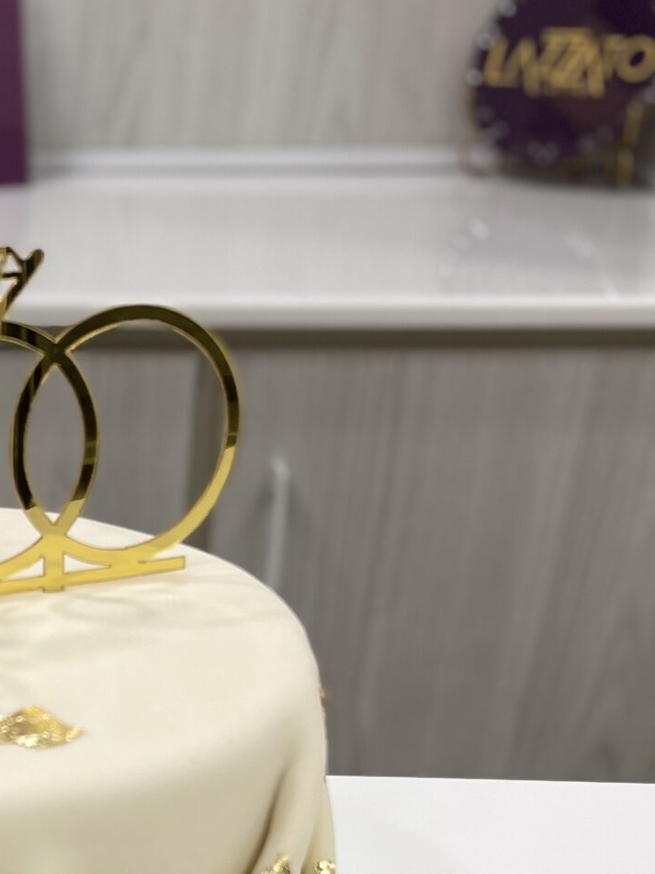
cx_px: -114
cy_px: 910
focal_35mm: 70
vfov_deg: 26.1
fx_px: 1766
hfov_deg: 19.8
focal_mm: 5.1
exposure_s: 1/100
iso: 64
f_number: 1.6
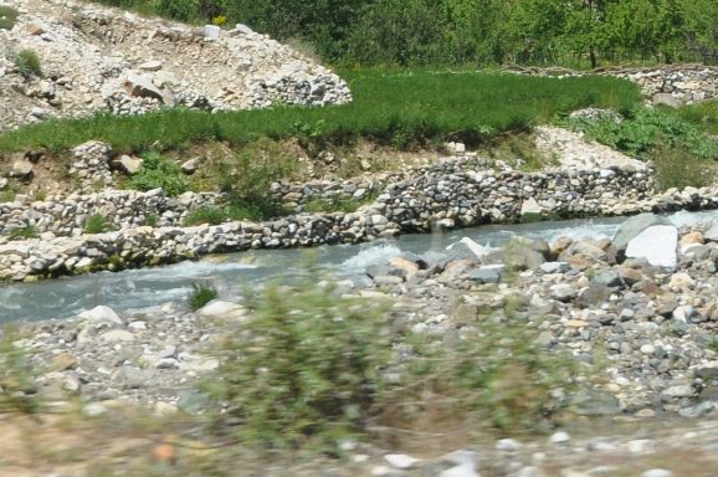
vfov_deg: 7.4
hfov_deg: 11.1
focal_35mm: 182
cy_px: -330
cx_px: 897
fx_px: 3620
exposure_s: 1/320
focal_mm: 35
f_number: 9
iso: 200
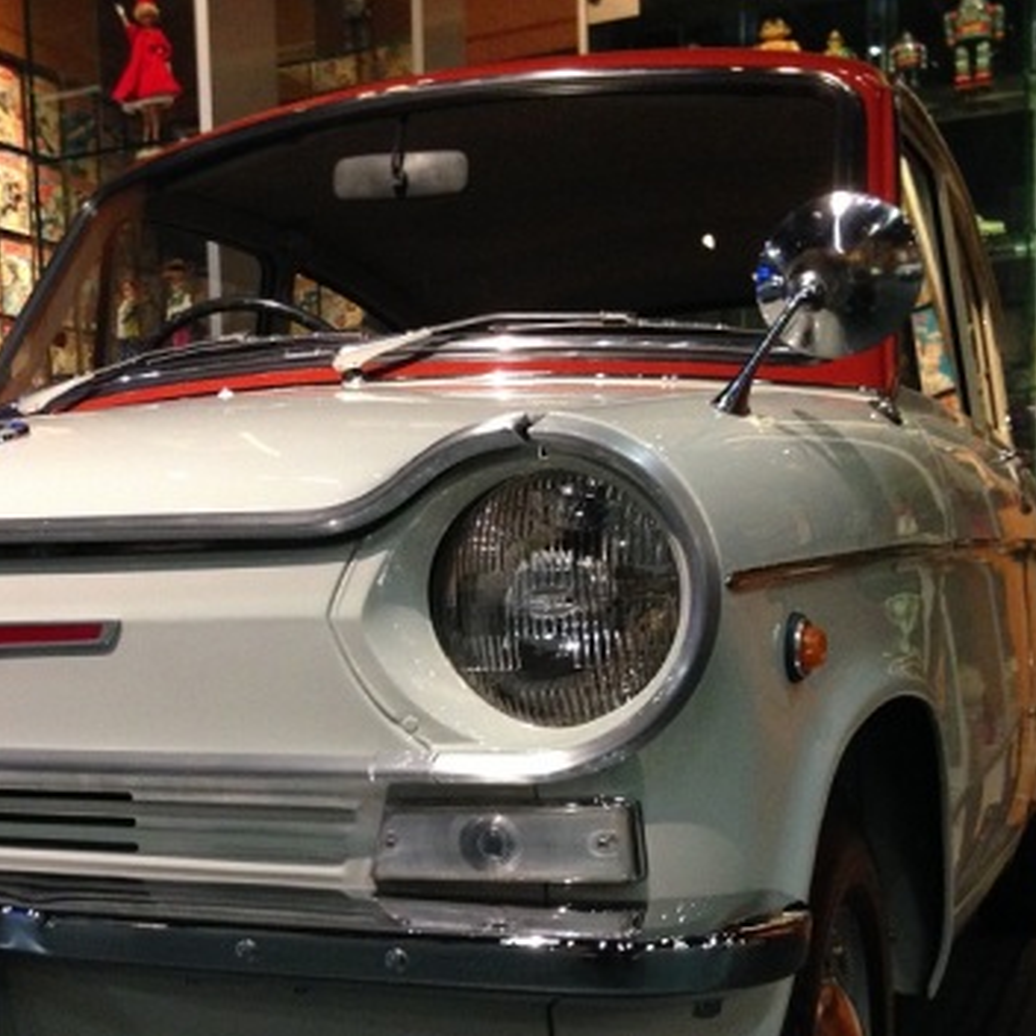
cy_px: 703
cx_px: 268
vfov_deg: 31.9
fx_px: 1795
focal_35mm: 53
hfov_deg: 31.7
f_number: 2.4
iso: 320
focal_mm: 4.12
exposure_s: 1/20
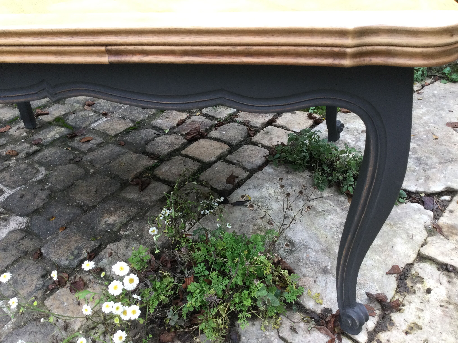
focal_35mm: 31
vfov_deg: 45.4
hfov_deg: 58.4
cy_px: 172
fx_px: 410
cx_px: 229
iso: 32
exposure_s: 1/33
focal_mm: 3.3
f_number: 2.4
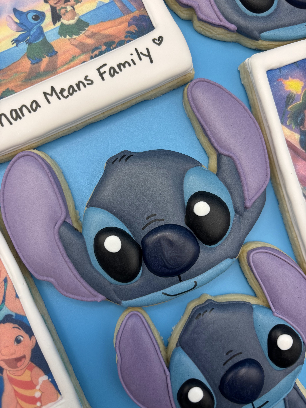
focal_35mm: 26
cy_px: 204
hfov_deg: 53.1
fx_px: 306
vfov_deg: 67.3
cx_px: 153
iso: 50
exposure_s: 1/120
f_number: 1.6
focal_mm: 5.96
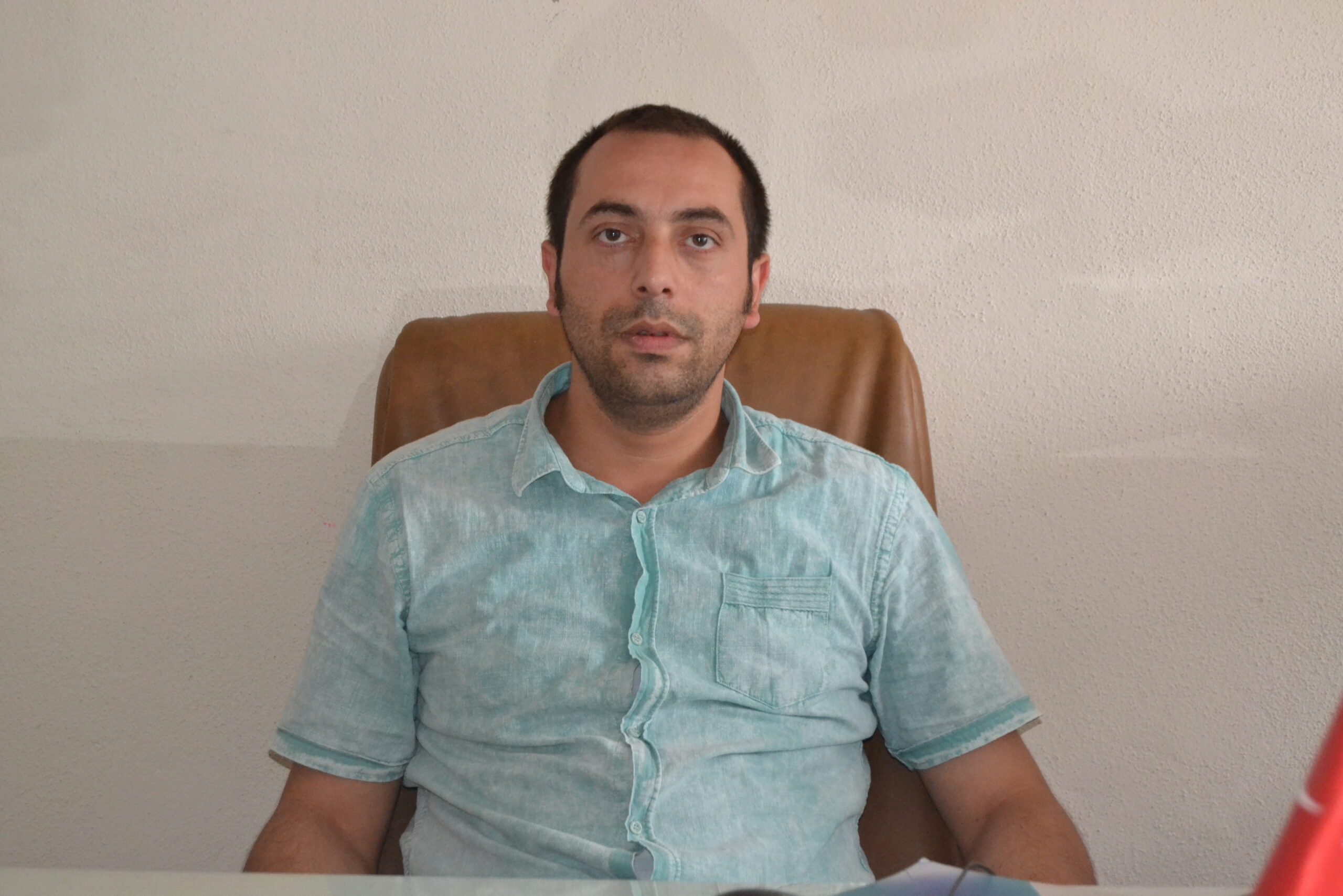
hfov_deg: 26.0
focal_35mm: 78
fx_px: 2910
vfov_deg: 17.5
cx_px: 672
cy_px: 448
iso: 3200
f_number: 5.6
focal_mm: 52
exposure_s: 1/60
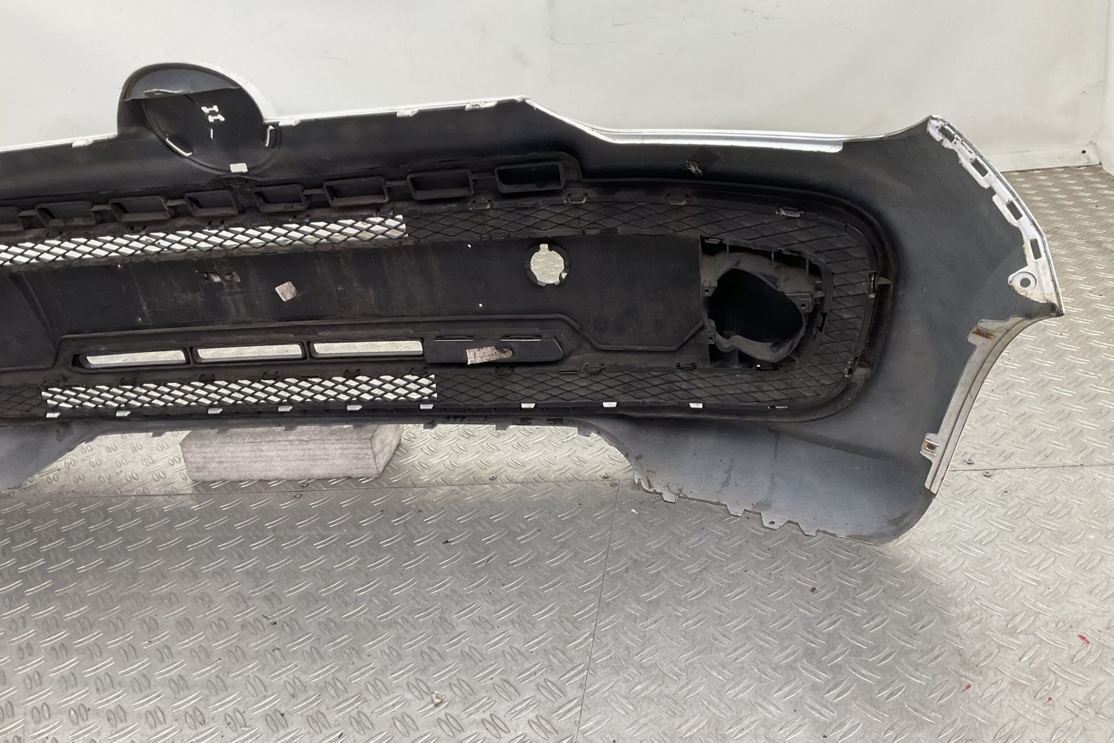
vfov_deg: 42.3
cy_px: 338
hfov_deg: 60.3
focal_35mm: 31
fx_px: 959
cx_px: 543
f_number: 1.8
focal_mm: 3
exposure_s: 1/120
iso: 40
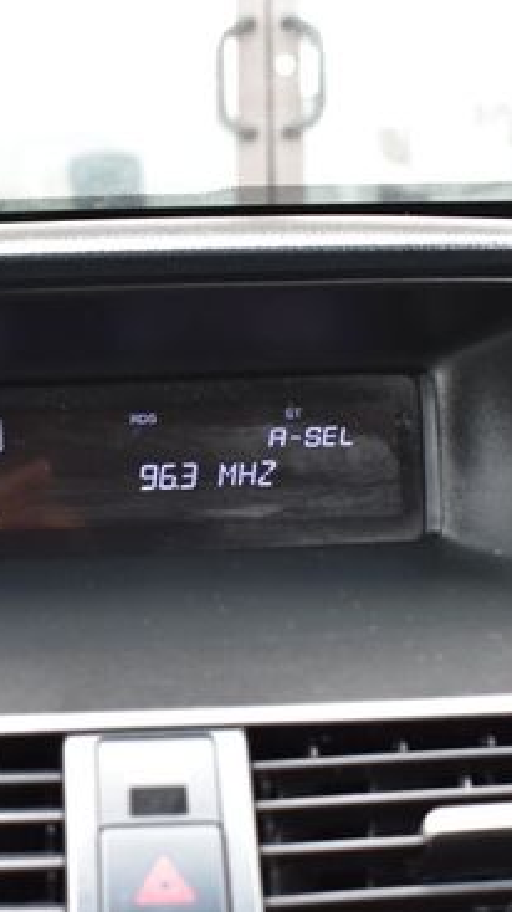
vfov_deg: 25.0
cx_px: 184
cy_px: 502
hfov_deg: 14.2
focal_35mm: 85
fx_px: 2053
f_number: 6.3
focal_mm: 31
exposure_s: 1/15
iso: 720
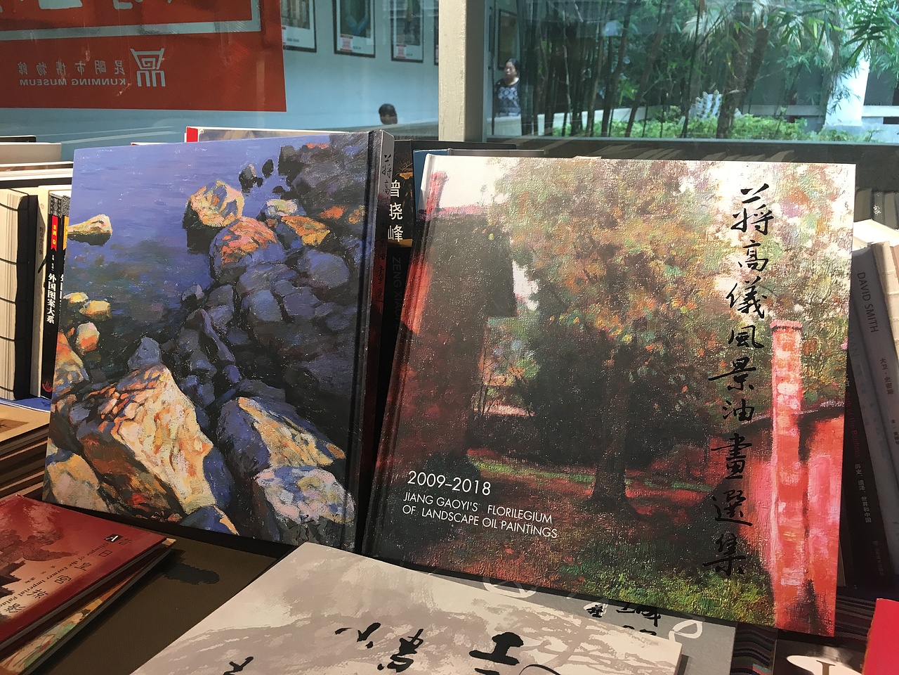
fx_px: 753
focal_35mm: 29
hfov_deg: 61.7
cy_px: 338
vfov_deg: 48.2
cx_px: 450
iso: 64
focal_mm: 4.15
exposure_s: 1/30
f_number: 2.2
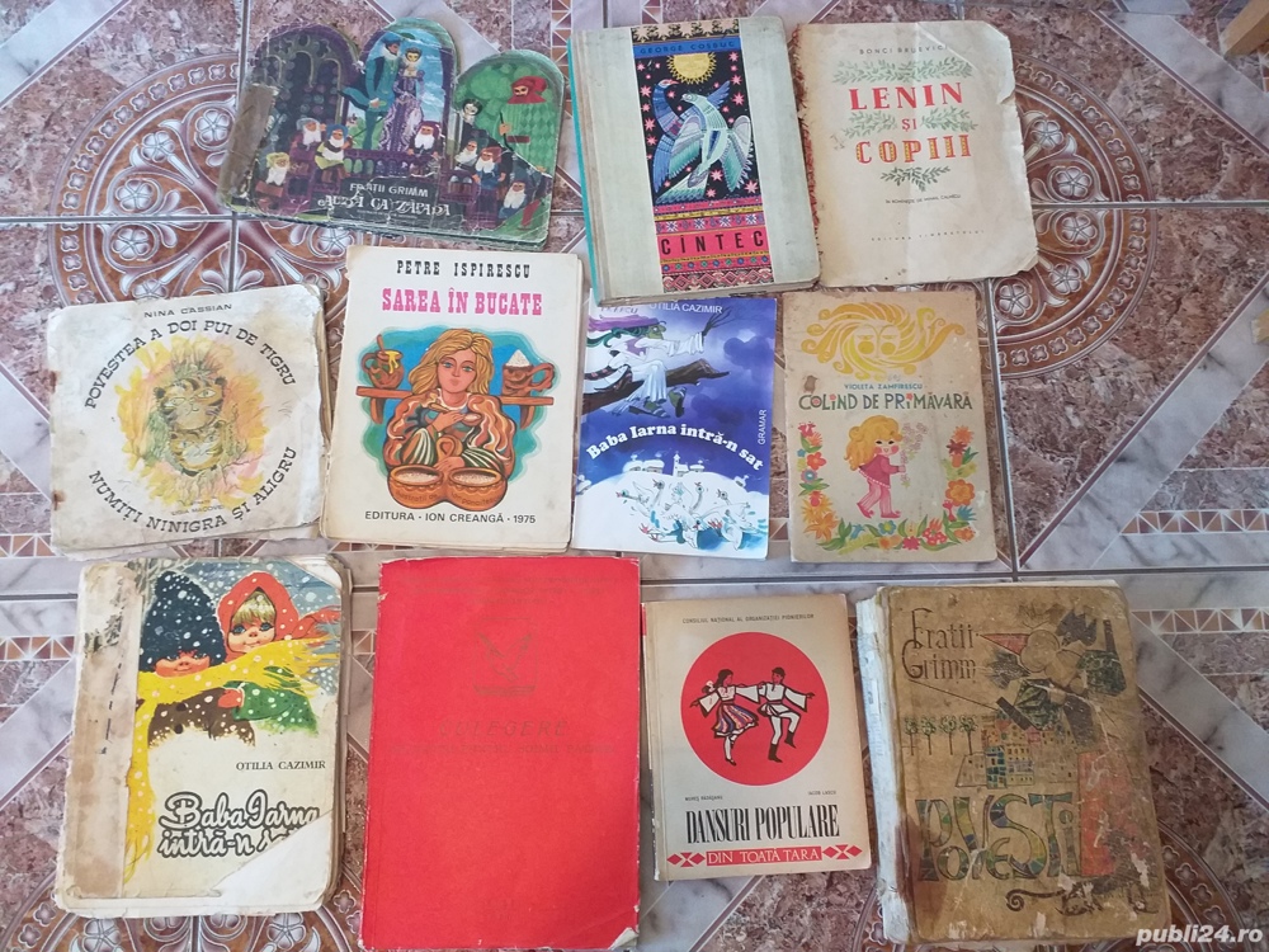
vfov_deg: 51.4
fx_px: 990
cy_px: 476
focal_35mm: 27
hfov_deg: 65.3
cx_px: 634
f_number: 1.9
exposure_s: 1/33
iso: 250
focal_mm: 3.6
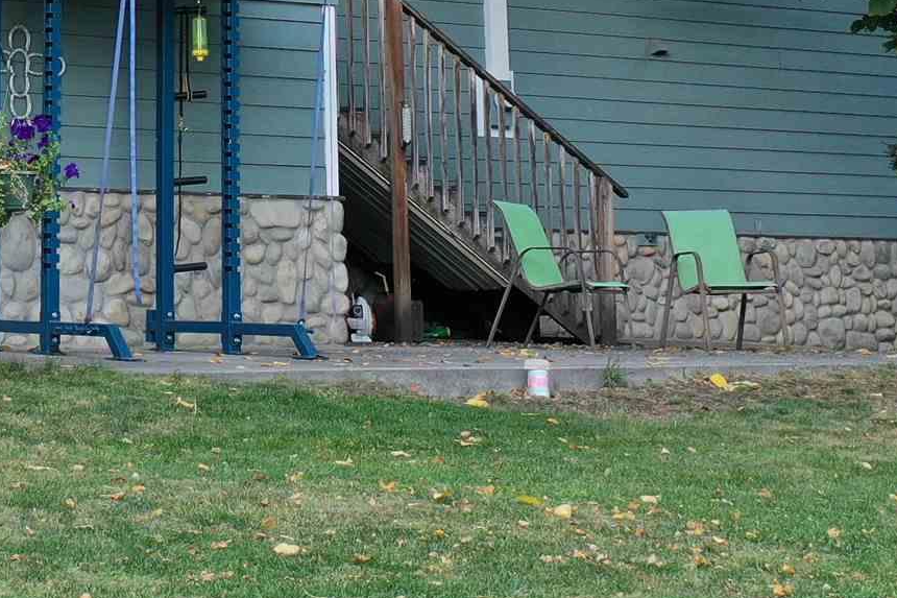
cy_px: -222
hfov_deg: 19.8
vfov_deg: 13.1
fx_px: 2491
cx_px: 10
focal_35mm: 100
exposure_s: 1/30
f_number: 2.8
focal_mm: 10.26
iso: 160
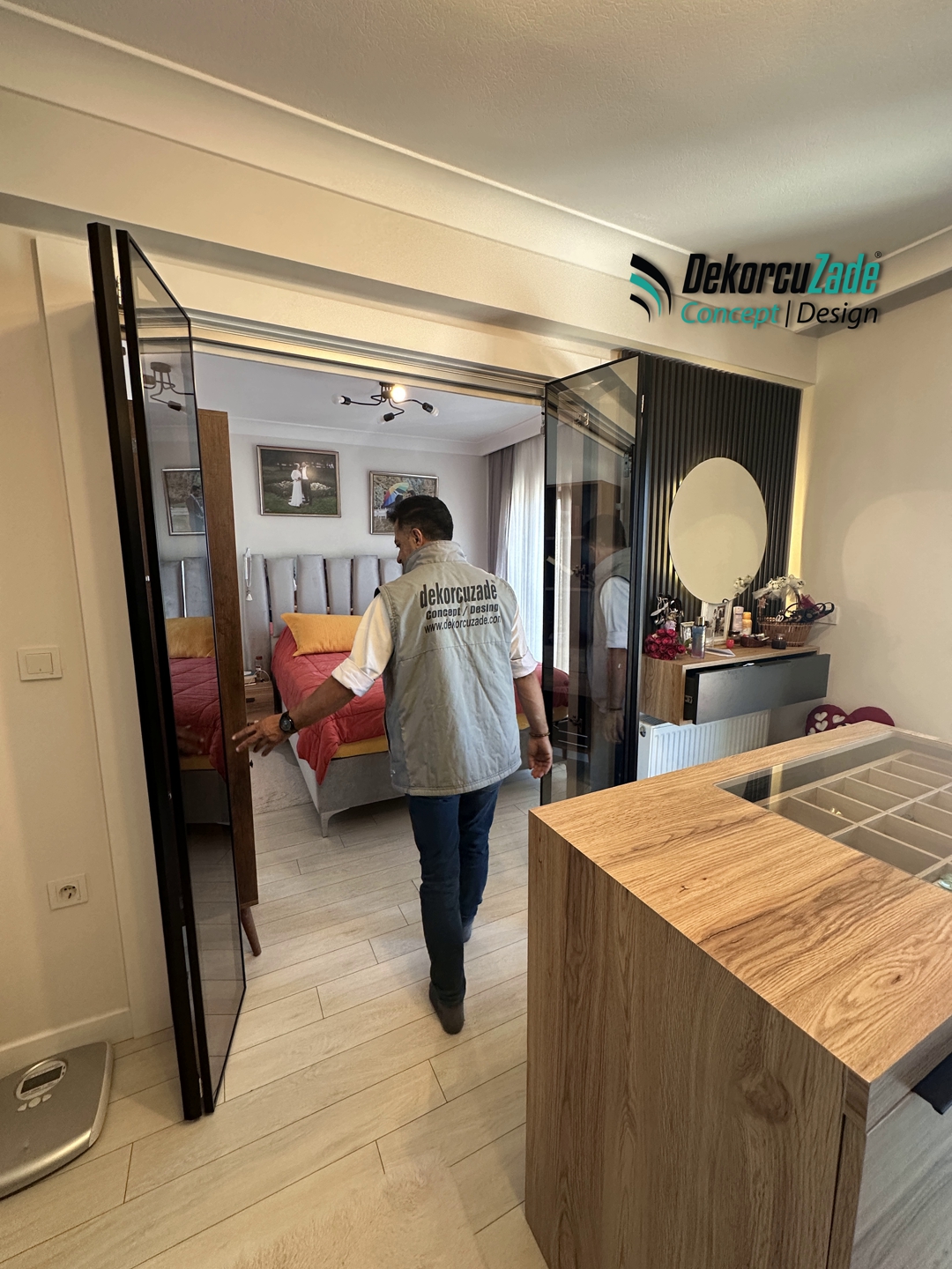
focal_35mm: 14
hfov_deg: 85.7
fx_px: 513
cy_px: 634
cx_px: 476
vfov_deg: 102.1
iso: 200
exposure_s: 1/99
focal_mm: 2.22
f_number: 2.2
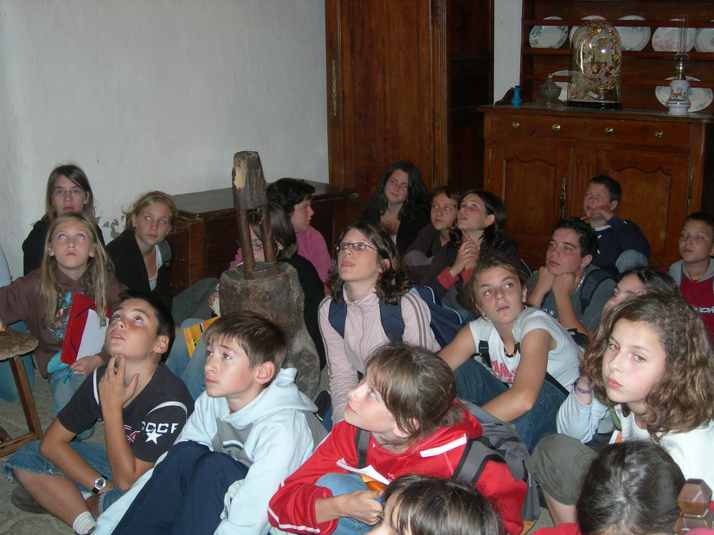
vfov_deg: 35.1
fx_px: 846
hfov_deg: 45.8
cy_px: 268
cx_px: 357
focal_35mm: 41
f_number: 2.9
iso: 105
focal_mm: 8.5
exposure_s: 1/60.1
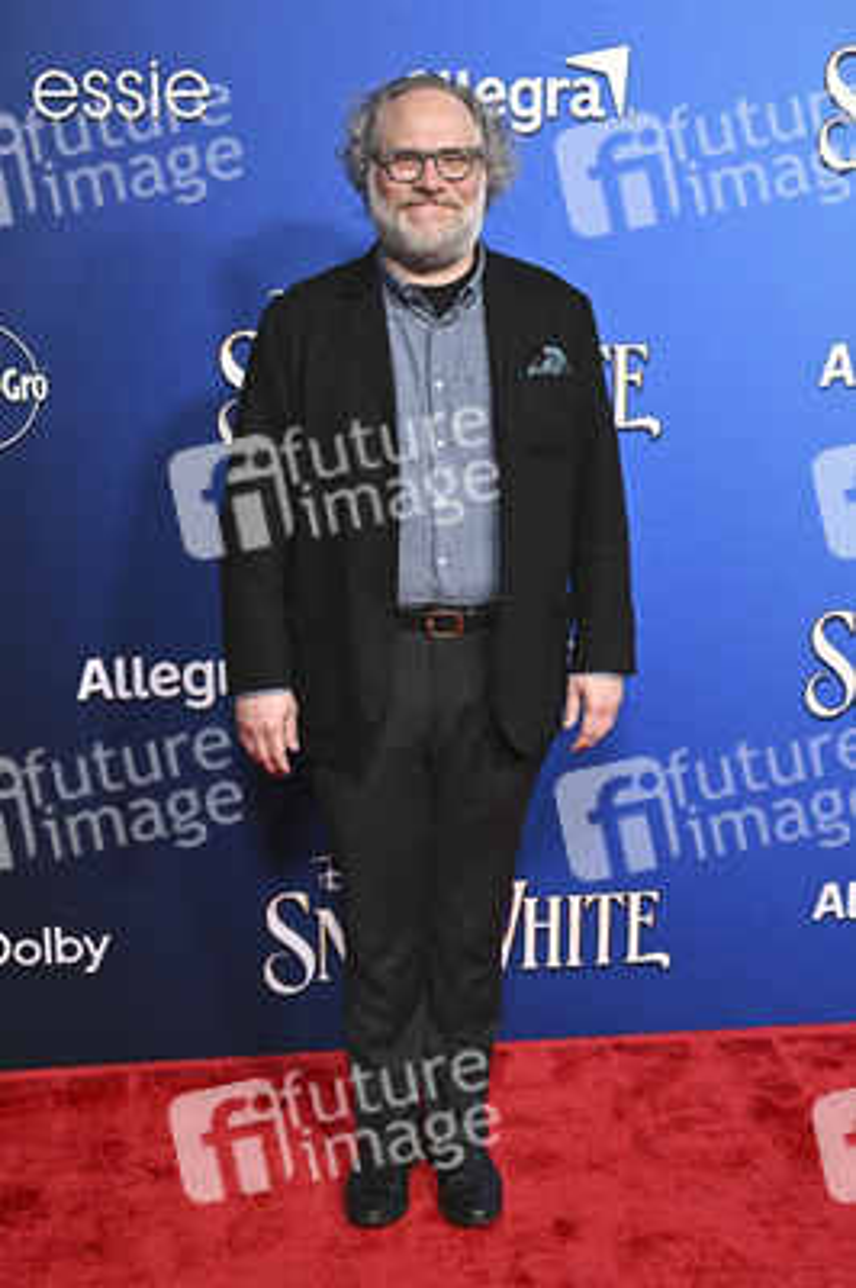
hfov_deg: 31.1
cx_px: 428
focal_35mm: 43
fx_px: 1536
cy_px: 644
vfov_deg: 45.5
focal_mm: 43
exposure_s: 1/250
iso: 3200
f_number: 4.5
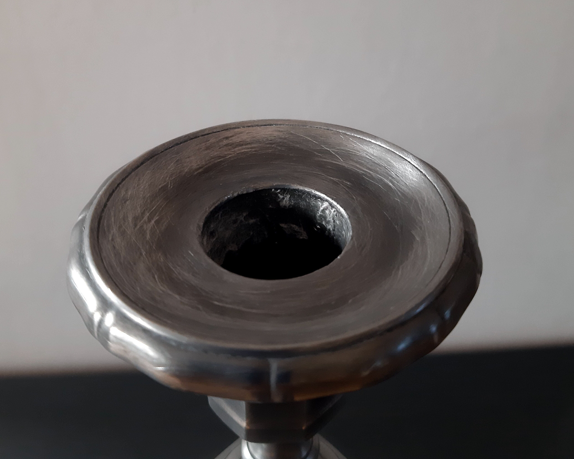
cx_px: 292
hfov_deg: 50.3
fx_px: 612
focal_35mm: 36
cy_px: 160
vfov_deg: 40.7
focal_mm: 3.93
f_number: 1.7
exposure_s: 1/60
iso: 160
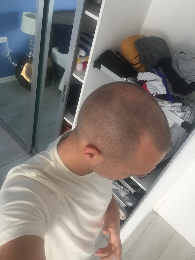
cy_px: 130
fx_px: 218
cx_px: 98
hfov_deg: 48.2
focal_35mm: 29
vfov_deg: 61.7
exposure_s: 1/30
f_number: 2.2
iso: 32
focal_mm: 4.15
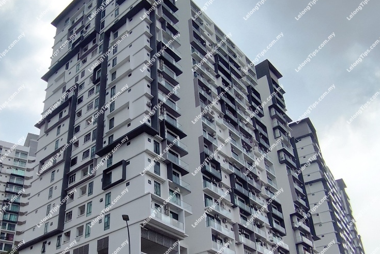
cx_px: 99
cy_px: 168
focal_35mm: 34
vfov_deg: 38.5
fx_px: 359
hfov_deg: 53.5
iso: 50
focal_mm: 1.65
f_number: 2.2
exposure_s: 1/3399
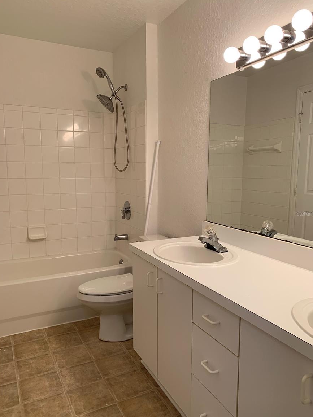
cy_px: 214
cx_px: 160
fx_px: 326
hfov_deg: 51.4
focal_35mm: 27
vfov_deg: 65.3
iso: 50
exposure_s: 1/60
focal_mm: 4.25
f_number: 1.8
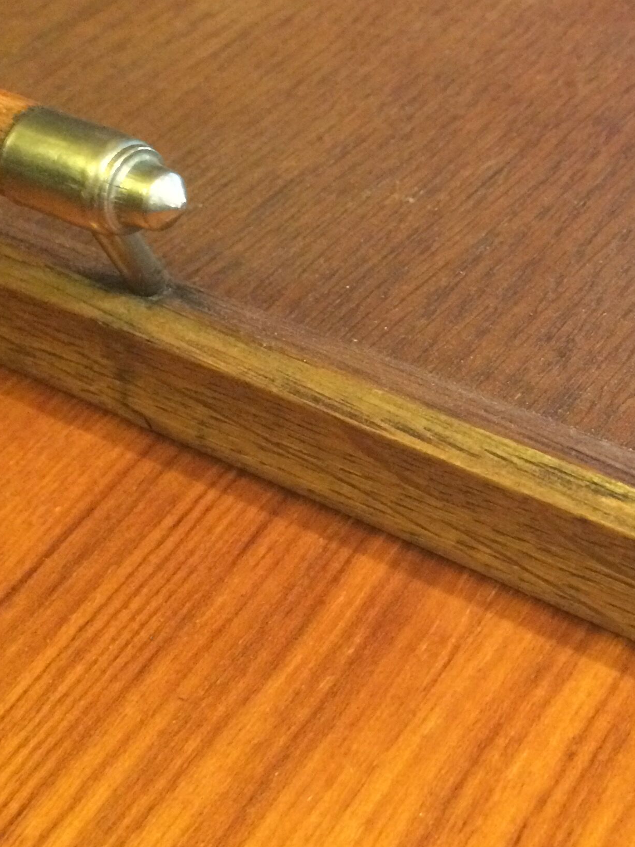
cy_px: 188
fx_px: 1419
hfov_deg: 24.7
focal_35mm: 58
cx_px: 539
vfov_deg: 32.5
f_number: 2.2
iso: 400
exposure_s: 1/17
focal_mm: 4.15
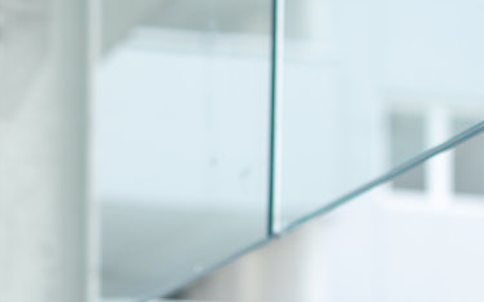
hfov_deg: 13.6
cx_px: 113
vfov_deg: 8.3
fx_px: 2018
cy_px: 522
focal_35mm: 153
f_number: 2.8
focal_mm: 35
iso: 64
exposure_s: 1/160
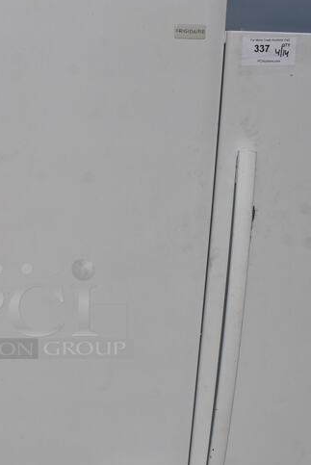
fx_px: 659
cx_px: 27
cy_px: 309
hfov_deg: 25.6
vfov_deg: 38.4
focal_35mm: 51
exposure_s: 1/2000
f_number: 11
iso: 200
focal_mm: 18
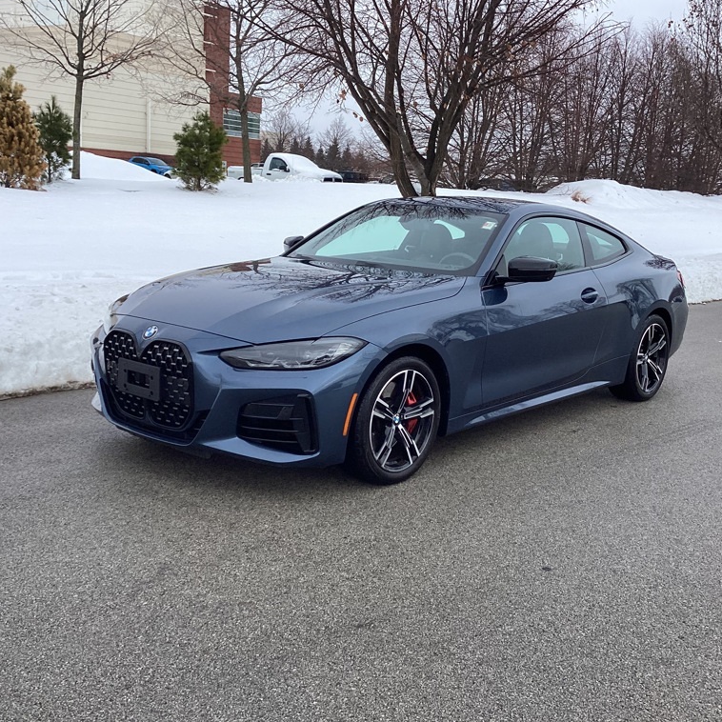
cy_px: 358
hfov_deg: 44.9
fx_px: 873
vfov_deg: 44.9
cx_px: 373
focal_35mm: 37
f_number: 2.4
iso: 25
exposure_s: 1/970
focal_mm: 3.3
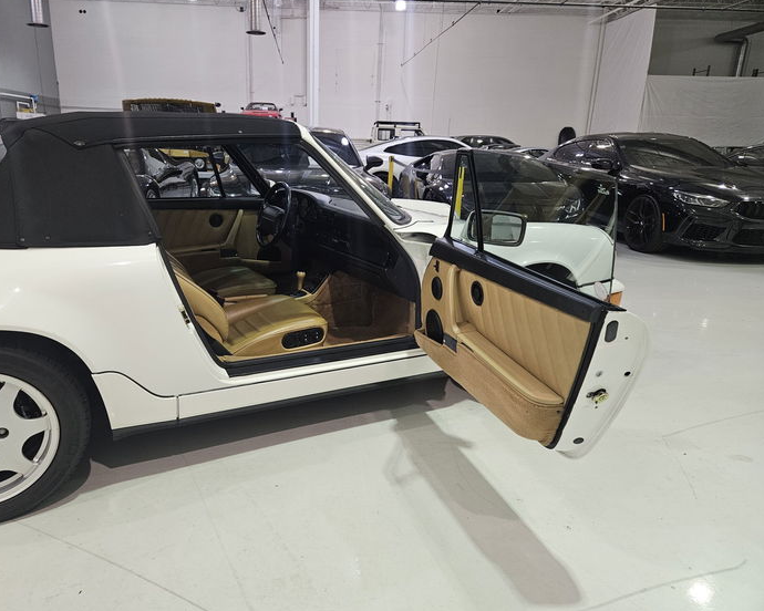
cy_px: 296
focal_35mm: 25
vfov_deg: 56.8
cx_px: 343
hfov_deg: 67.9
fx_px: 565
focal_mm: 5.4
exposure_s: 1/120
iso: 400
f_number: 1.8
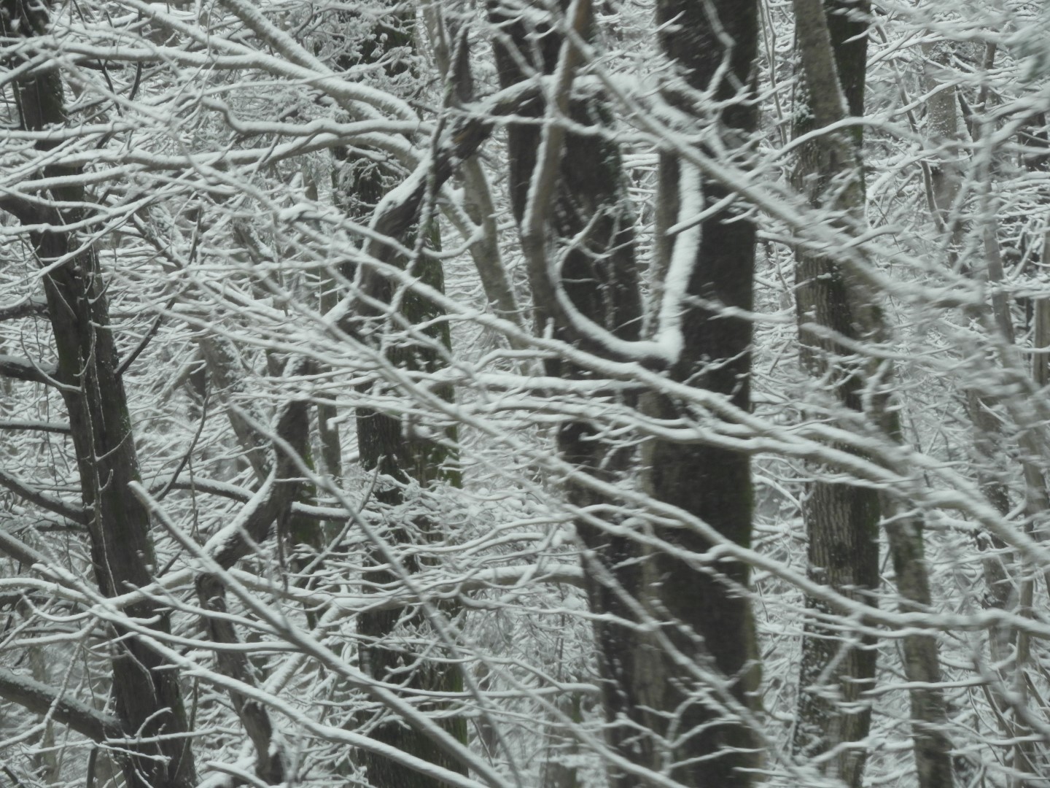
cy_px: 394
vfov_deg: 5.5
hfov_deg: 7.3
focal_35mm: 270
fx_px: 8190
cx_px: 525
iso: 320
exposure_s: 1/125
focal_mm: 48.4
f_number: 5.5
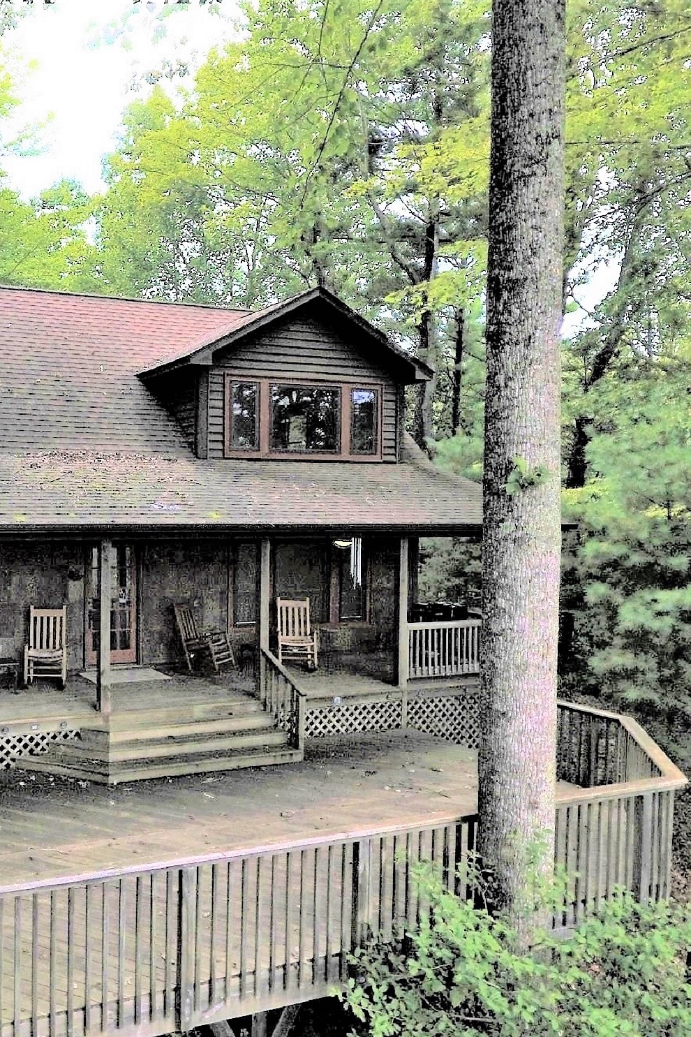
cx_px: 75
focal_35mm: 28
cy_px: 521
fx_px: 806
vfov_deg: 65.5
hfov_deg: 42.7
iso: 100
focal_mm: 3.61
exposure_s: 1/370
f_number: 2.8
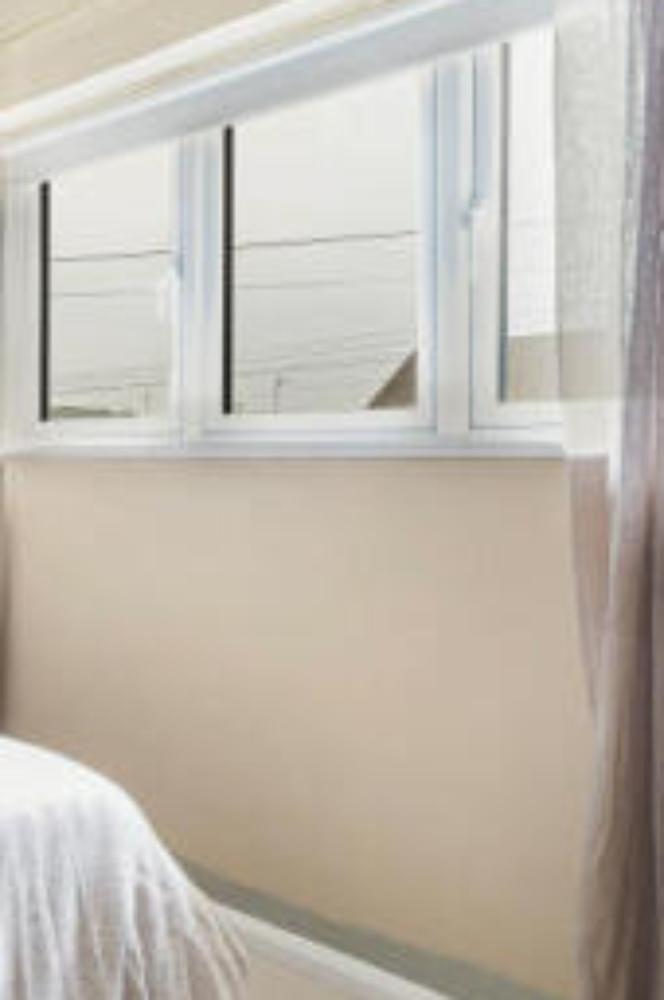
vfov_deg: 47.5
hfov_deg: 28.4
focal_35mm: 41
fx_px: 1137
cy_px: 490
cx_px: -127
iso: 400
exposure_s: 5
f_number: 9
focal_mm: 16
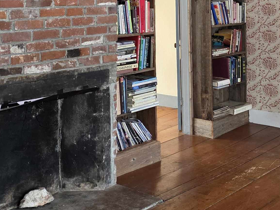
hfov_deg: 31.7
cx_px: 136
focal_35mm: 61
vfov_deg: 23.0
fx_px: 494
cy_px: -6
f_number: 1.7
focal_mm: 6.3
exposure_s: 1/120
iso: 320
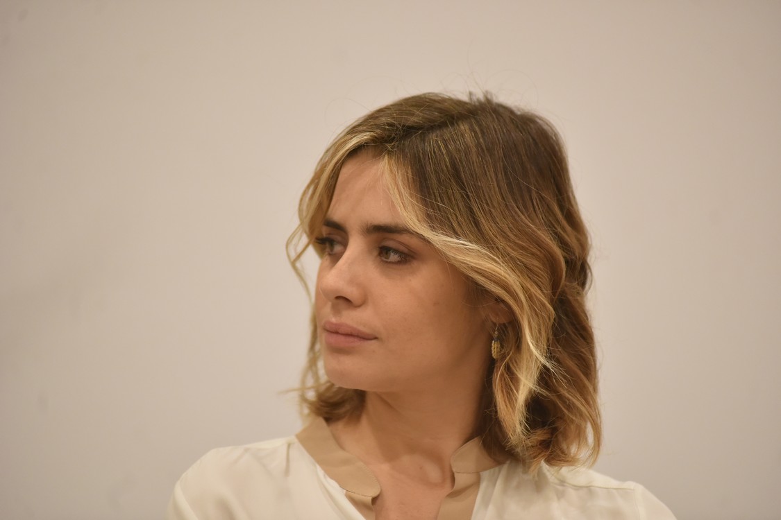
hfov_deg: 10.3
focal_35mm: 200
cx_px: 390
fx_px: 4339
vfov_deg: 6.9
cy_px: 260
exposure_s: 1/250
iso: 3200
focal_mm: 200
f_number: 2.8
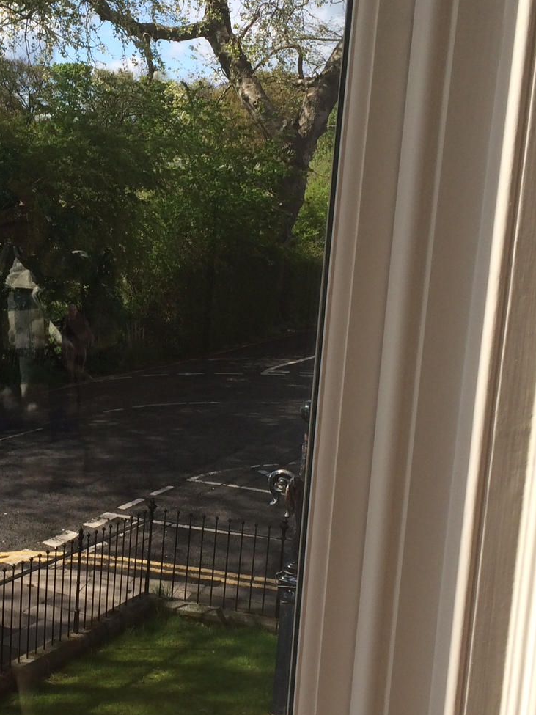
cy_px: 406
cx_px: 50
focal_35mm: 63
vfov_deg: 30.7
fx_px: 1301
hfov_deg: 22.7
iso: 32
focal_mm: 4.12
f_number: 2.2
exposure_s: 1/977
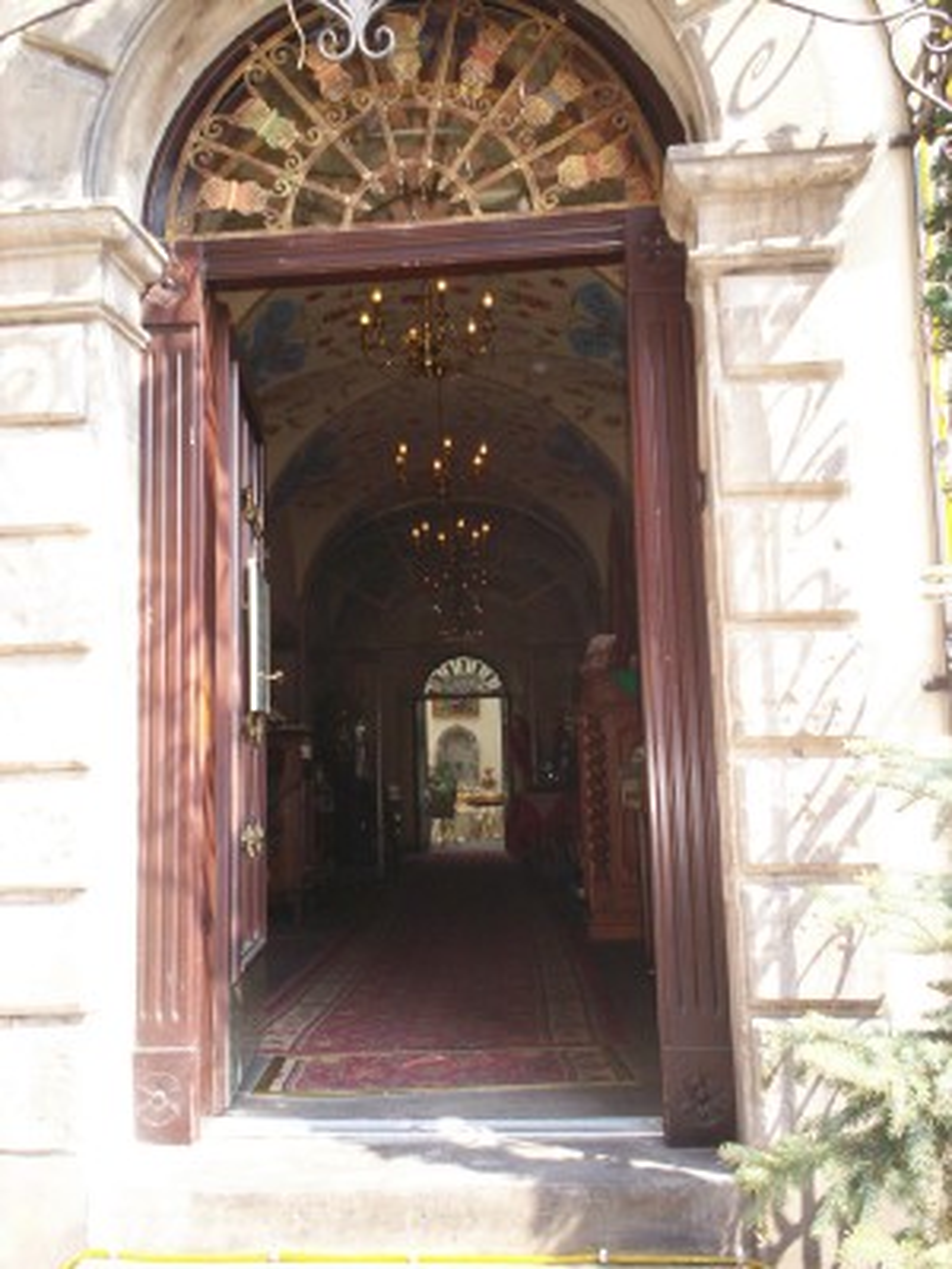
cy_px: 634
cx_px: 476
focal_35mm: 36
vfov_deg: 51.4
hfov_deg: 39.7
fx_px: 1320
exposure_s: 1/60
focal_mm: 6
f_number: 4.5
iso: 140
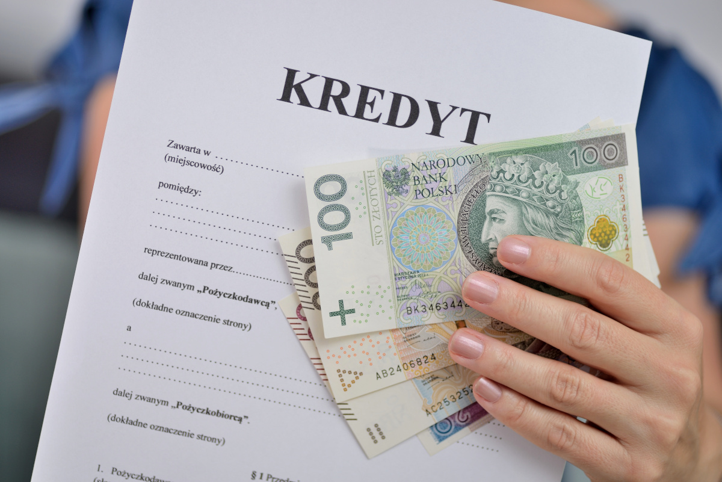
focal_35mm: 100
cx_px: 361
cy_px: 241
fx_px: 2006
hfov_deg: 20.4
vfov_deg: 13.7
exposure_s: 1/125
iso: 100
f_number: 3.2
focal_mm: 100
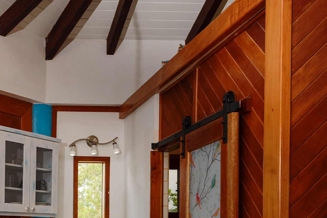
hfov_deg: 35.6
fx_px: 463
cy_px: 223
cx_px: 9
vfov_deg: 25.1
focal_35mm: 51
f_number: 7.1
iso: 250
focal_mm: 24
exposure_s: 1/160
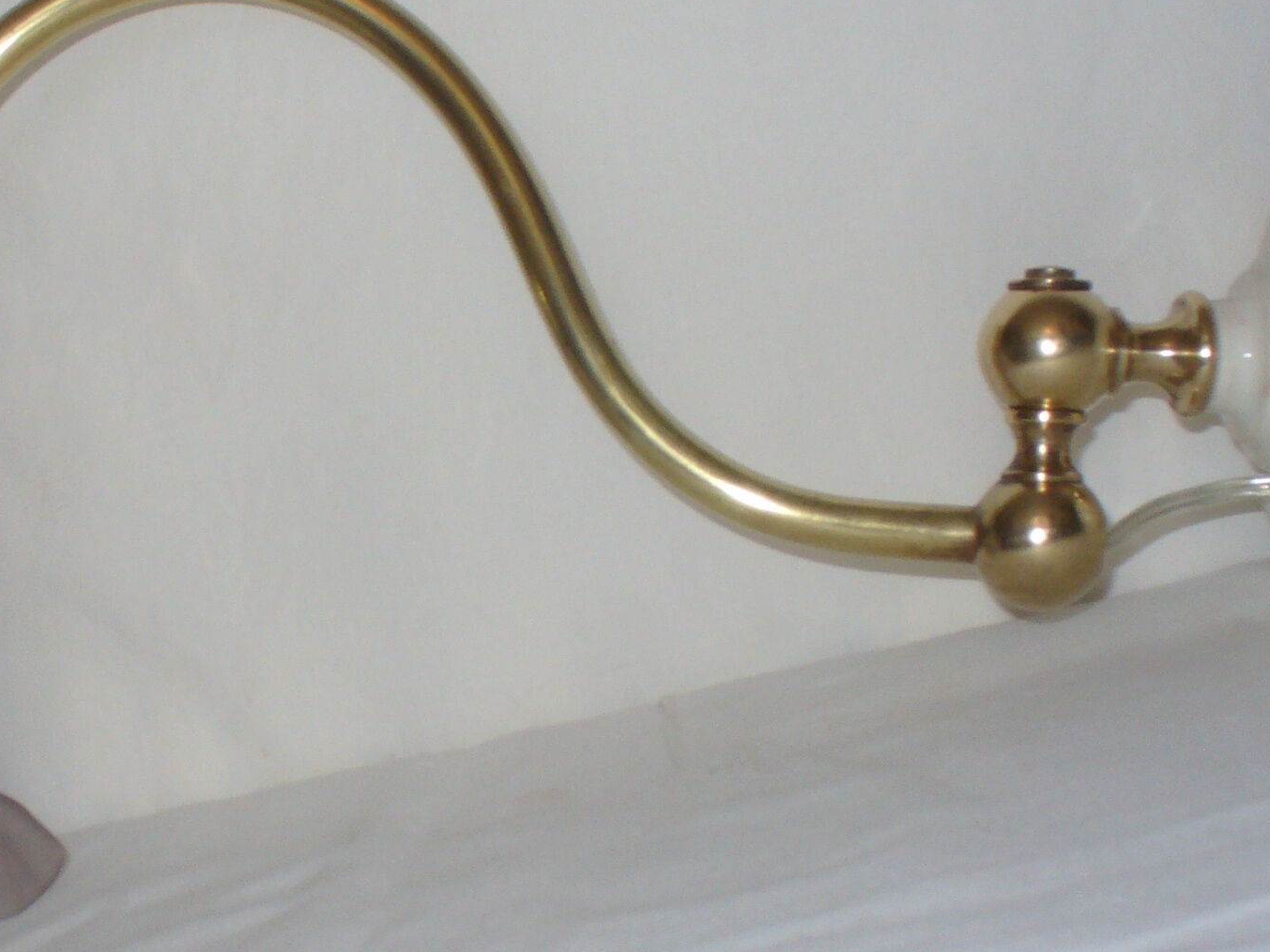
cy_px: 504
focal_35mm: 70
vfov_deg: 21.0
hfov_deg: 27.5
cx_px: 364
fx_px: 2568
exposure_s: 1/60
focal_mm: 6.1
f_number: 2.8
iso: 100
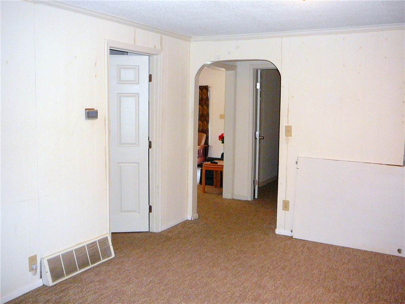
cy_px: 152
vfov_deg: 40.7
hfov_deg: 52.6
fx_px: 409
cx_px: 202
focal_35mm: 35
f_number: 2.8
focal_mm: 5.2
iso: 250
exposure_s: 1/30
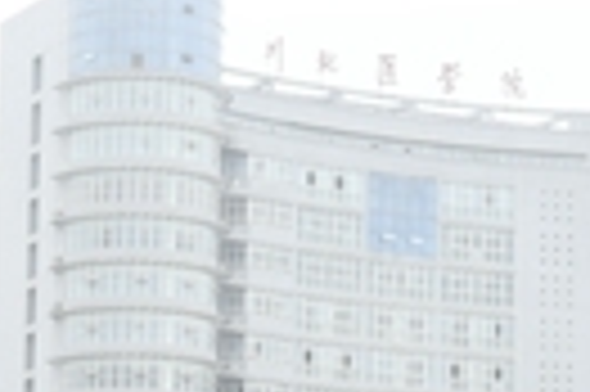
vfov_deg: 6.9
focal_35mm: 199
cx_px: 275
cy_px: 415
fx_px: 3257
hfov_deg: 10.3
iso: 400
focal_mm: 29
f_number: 4
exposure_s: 1/640
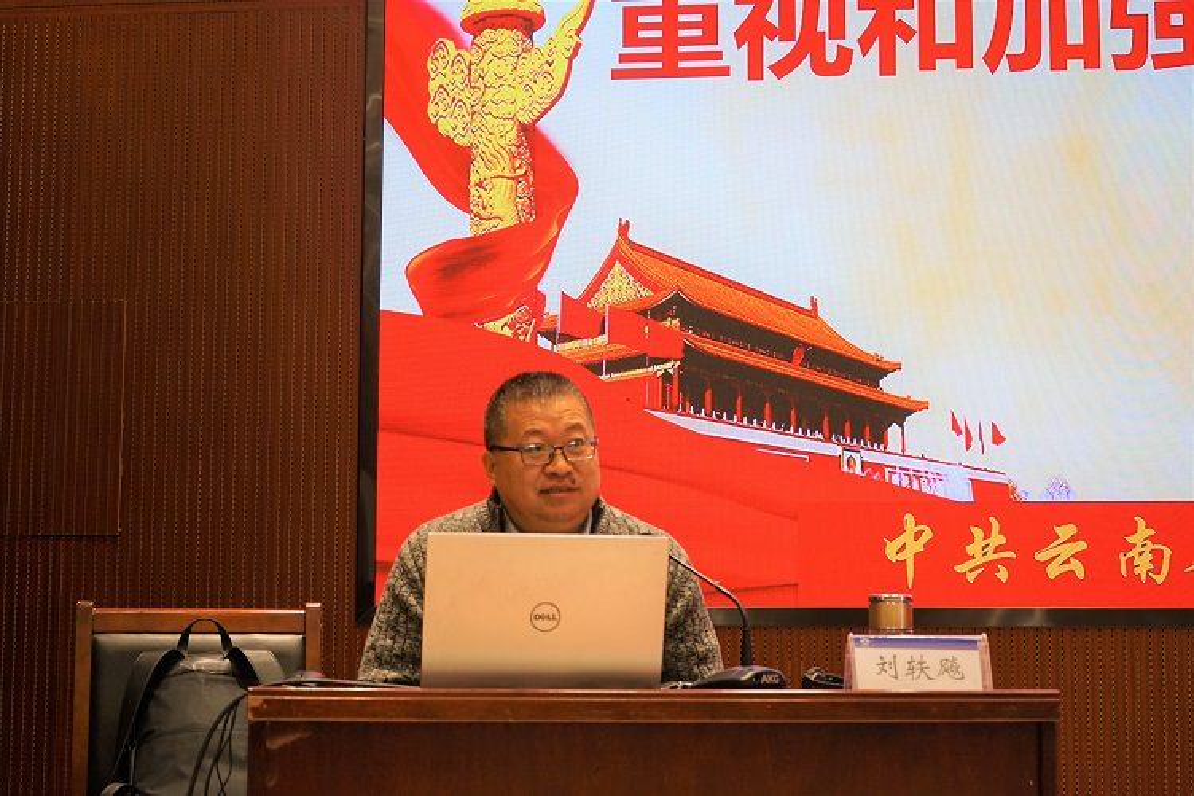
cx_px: 597
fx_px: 2189
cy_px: 398
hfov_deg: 30.5
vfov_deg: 20.6
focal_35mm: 66
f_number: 5.6
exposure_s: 1/80
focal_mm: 66
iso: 500
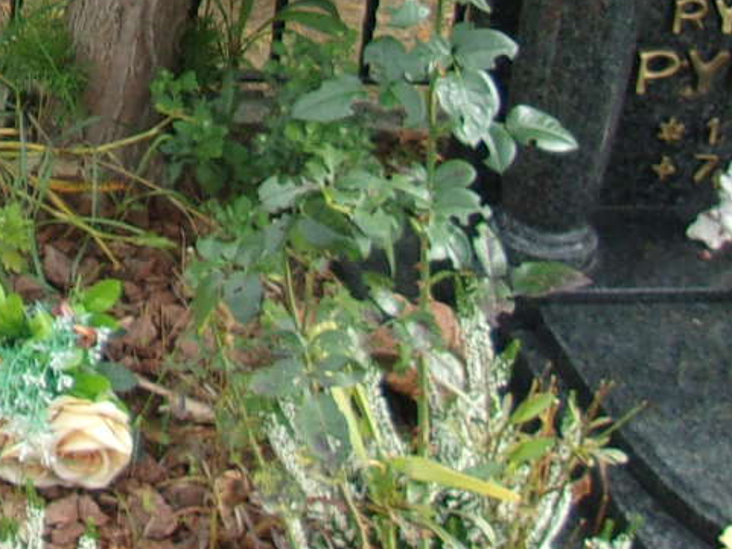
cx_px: -313
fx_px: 2432
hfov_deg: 15.9
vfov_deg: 12.3
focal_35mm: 115
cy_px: -274
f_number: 3
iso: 80
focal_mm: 4.9
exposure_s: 1/210
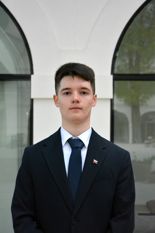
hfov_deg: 17.5
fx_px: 503
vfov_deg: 26.0
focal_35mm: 78
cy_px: 116
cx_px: 78
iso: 3200
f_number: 5
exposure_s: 1/2000
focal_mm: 52
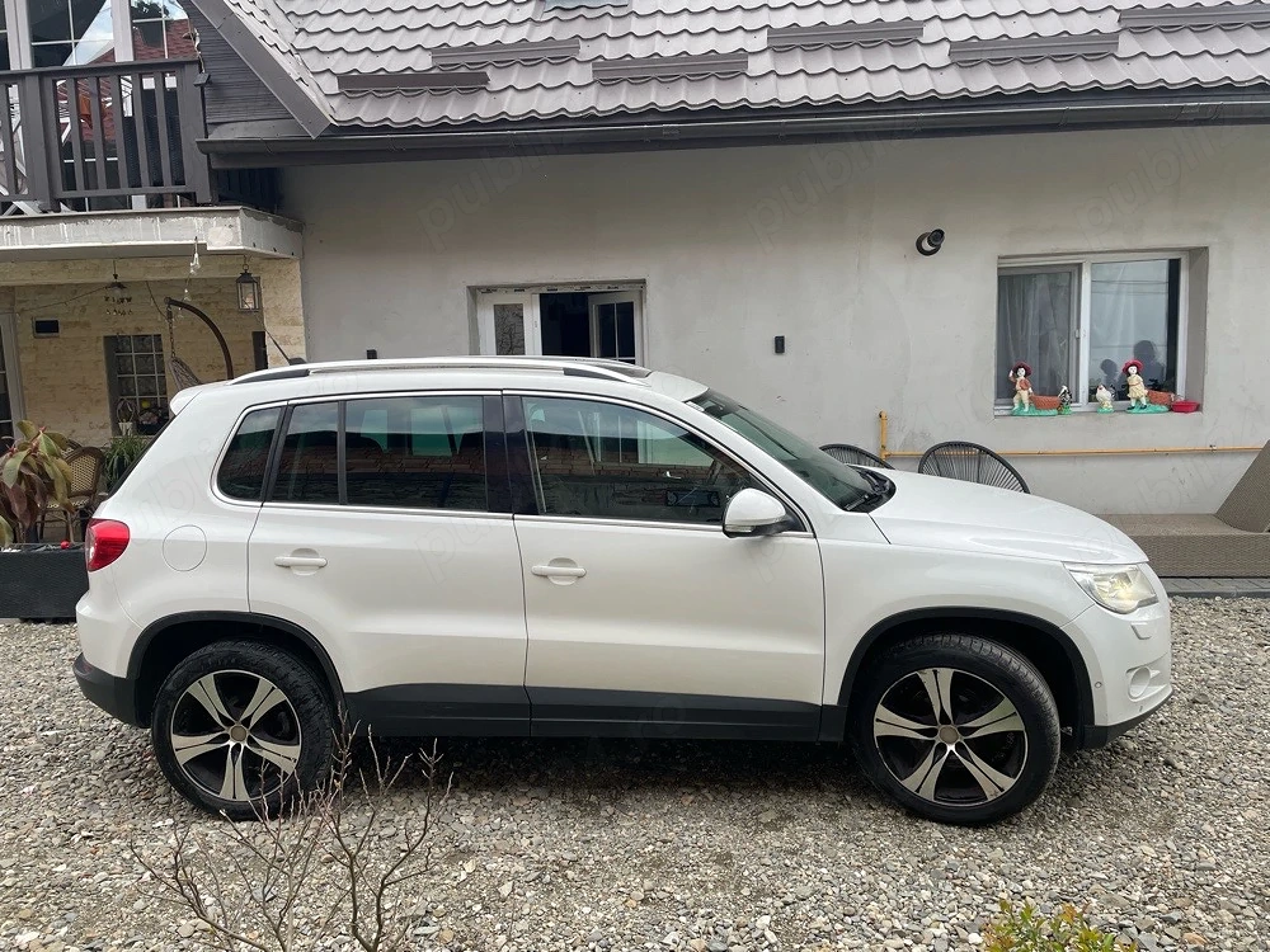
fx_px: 954
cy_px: 476
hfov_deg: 67.3
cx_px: 635
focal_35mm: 26
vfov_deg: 53.1
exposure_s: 1/174
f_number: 1.6
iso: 32
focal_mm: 4.2
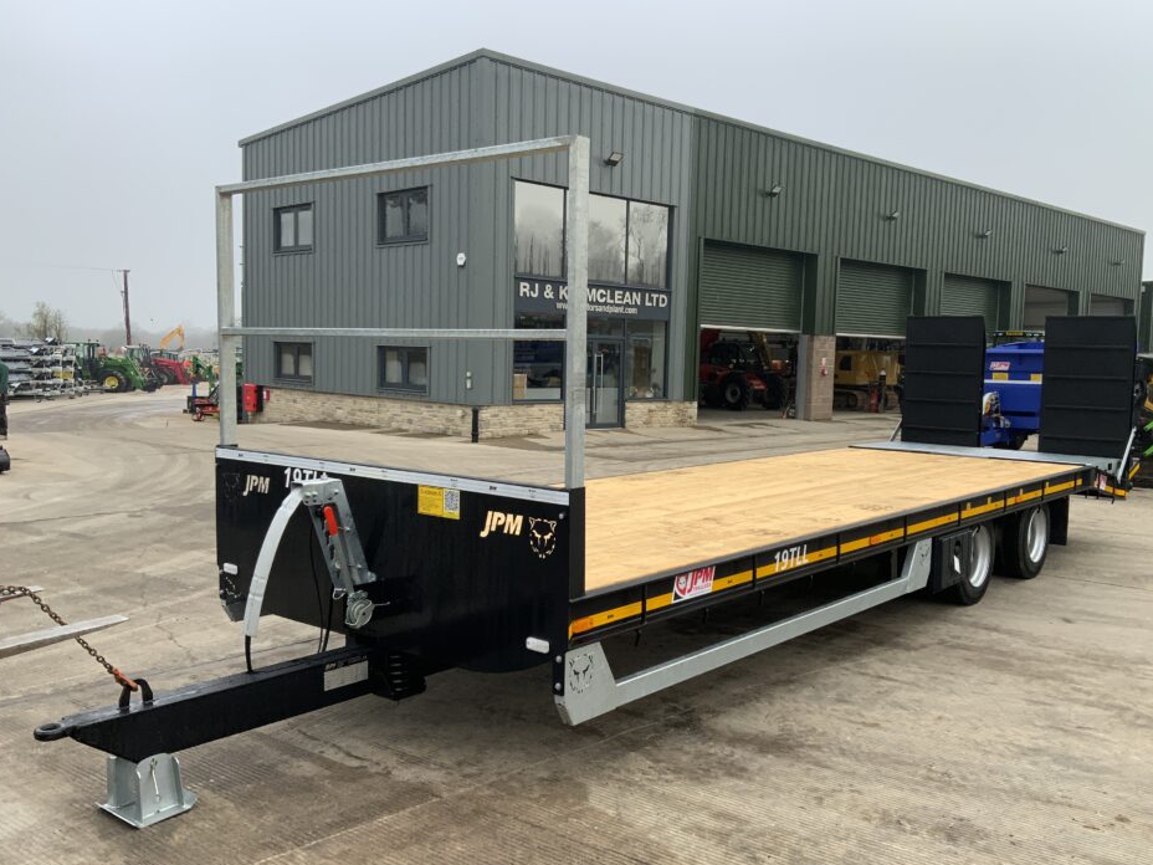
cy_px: 446
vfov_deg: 44.2
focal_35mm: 32
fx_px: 1066
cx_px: 627
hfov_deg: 56.7
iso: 16
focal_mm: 3
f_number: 1.8
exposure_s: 1/358
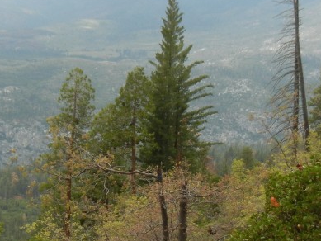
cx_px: 112
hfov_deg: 24.6
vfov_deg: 18.7
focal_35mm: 79
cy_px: 106
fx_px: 733
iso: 160
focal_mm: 5.4
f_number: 3.5
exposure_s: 1/540
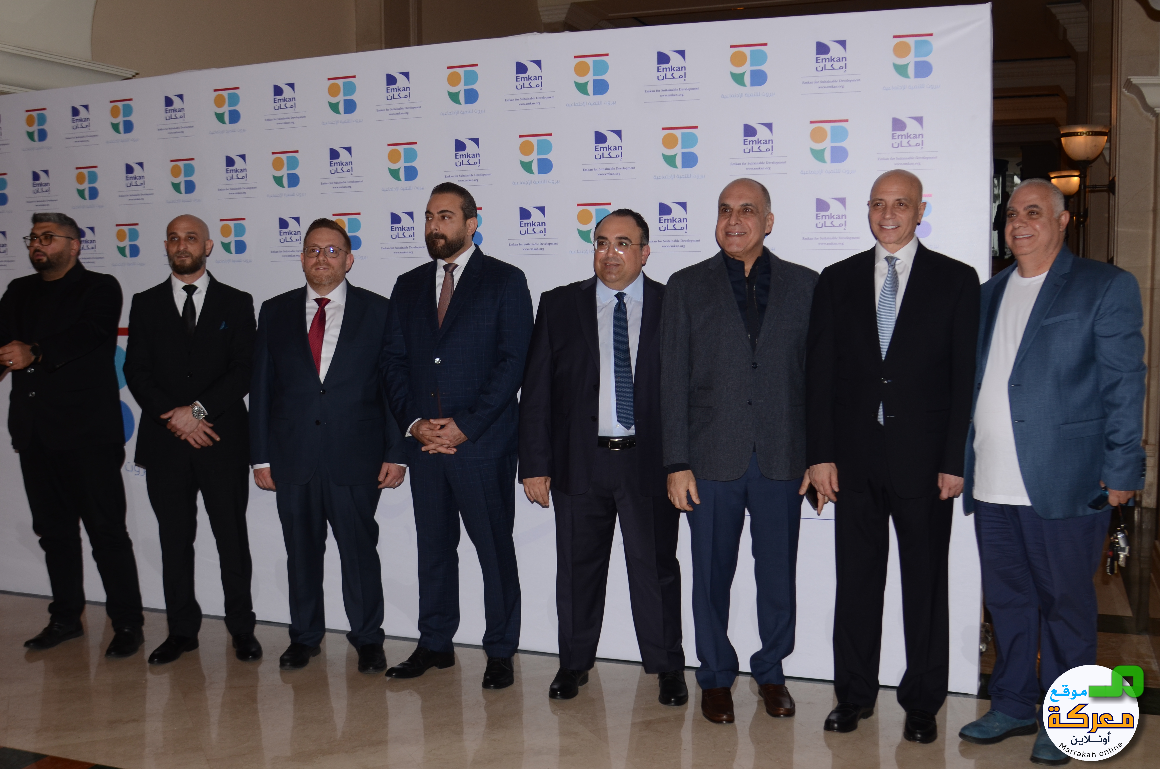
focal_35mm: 36
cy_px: 384
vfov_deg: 36.7
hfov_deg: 53.2
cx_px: 580
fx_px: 1158
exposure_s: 1/250
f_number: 4.5
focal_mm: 24
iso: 250
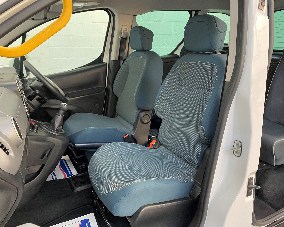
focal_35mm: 28
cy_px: 113
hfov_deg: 62.2
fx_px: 235
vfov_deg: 51.5
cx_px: 150
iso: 125
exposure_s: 1/50
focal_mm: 4.25
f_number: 1.8
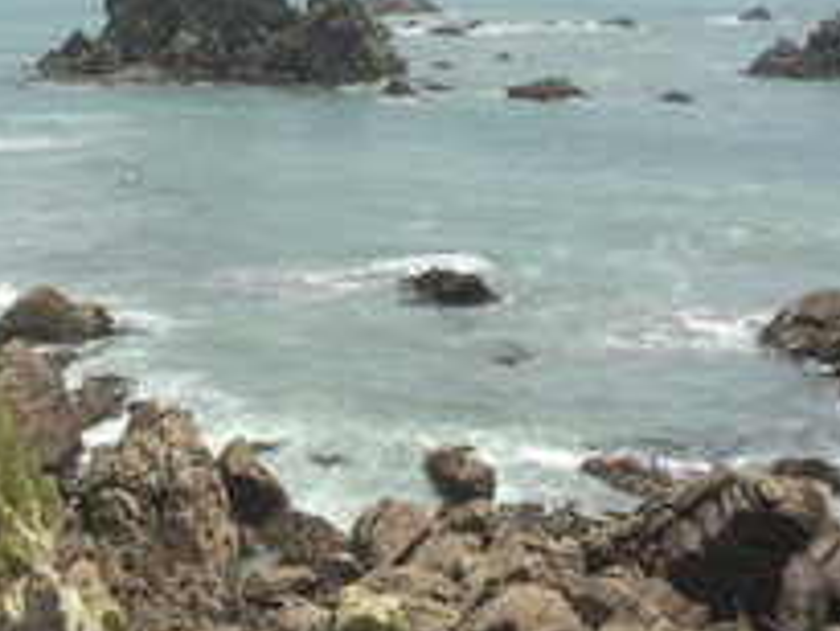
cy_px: 102
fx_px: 1651
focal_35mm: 68
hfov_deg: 28.4
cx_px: 279
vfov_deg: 21.3
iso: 32
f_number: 2.2
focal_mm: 4.15
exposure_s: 1/3165
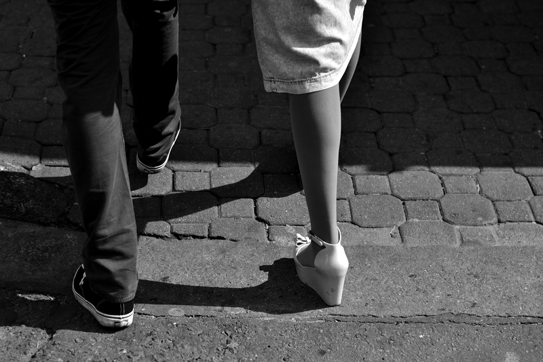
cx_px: 272
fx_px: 1131
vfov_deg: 18.2
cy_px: 181
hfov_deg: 27.0
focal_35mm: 75
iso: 100
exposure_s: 1/4000
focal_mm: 50
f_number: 2.8
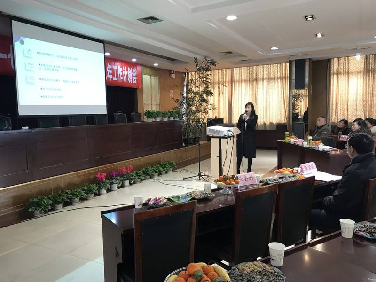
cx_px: 188
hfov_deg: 63.4
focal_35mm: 28
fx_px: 304
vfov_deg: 49.7
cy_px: 141
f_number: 1.8
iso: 40
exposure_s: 1/33
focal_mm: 3.99
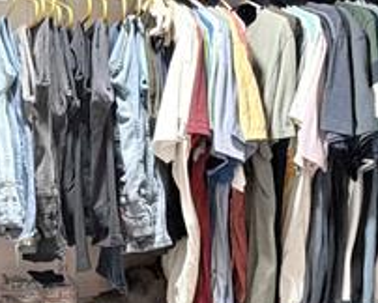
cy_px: 170
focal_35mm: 54
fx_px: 605
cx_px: 65
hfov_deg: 33.5
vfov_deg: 28.1
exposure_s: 1/60
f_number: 2.2
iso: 500
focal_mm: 2.22
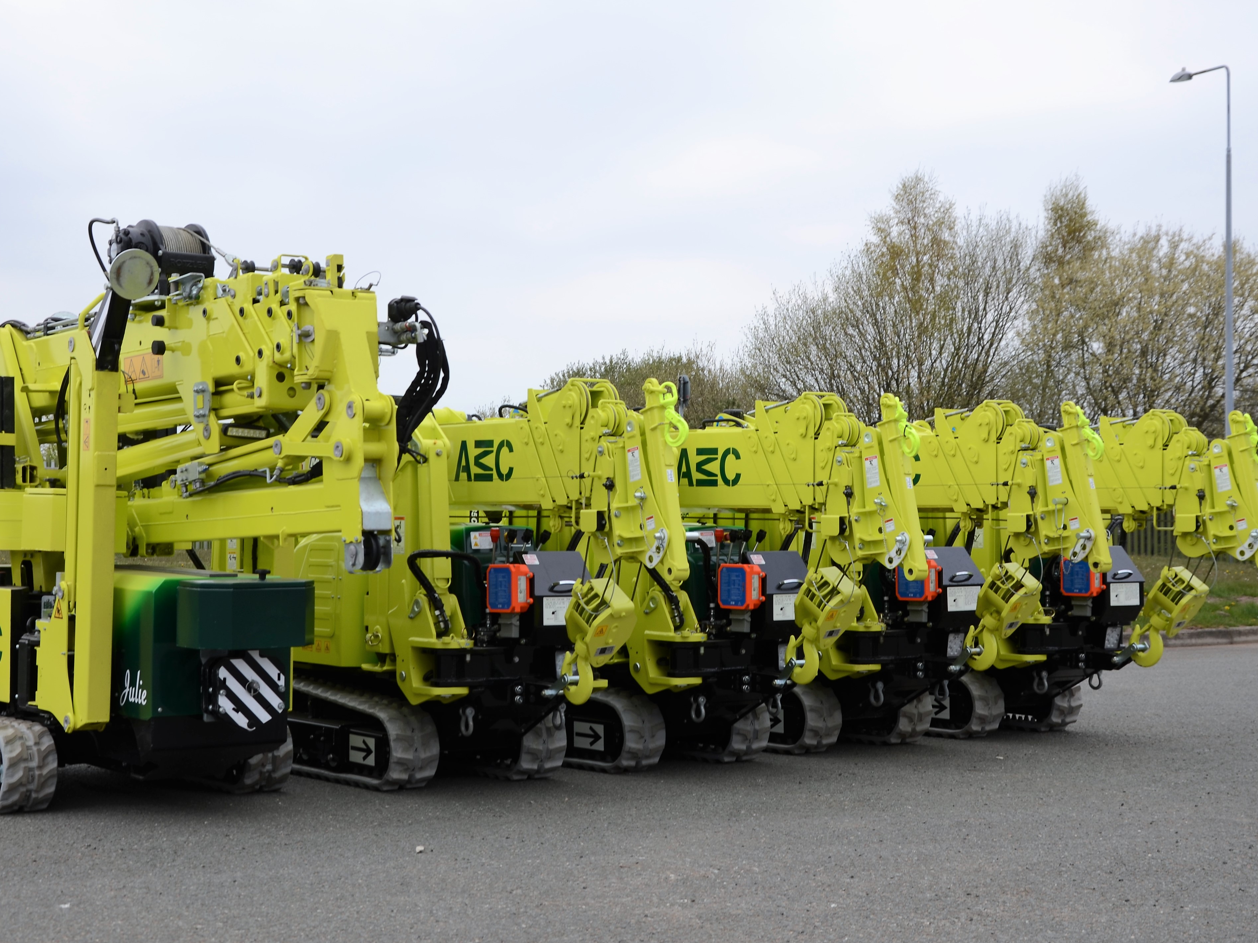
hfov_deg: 36.1
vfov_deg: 27.5
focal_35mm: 53
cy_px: 476
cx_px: 571
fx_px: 1926
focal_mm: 32
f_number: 7.1
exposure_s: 1/200
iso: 100
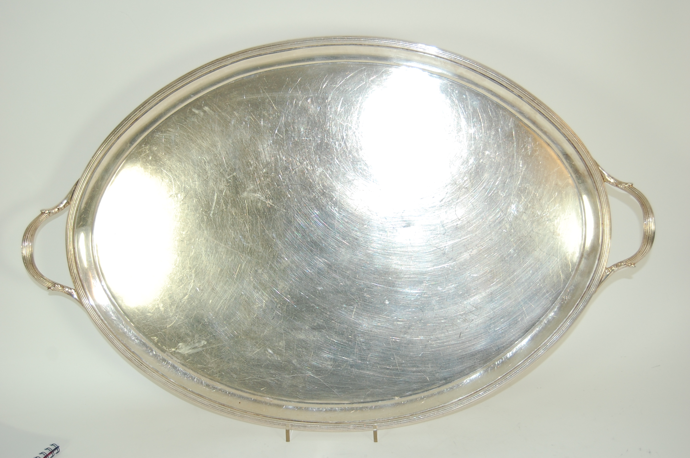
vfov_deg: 28.0
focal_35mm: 48
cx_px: 345
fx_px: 918
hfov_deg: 41.2
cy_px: 229
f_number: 4.5
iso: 400
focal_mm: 32
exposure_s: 1/80
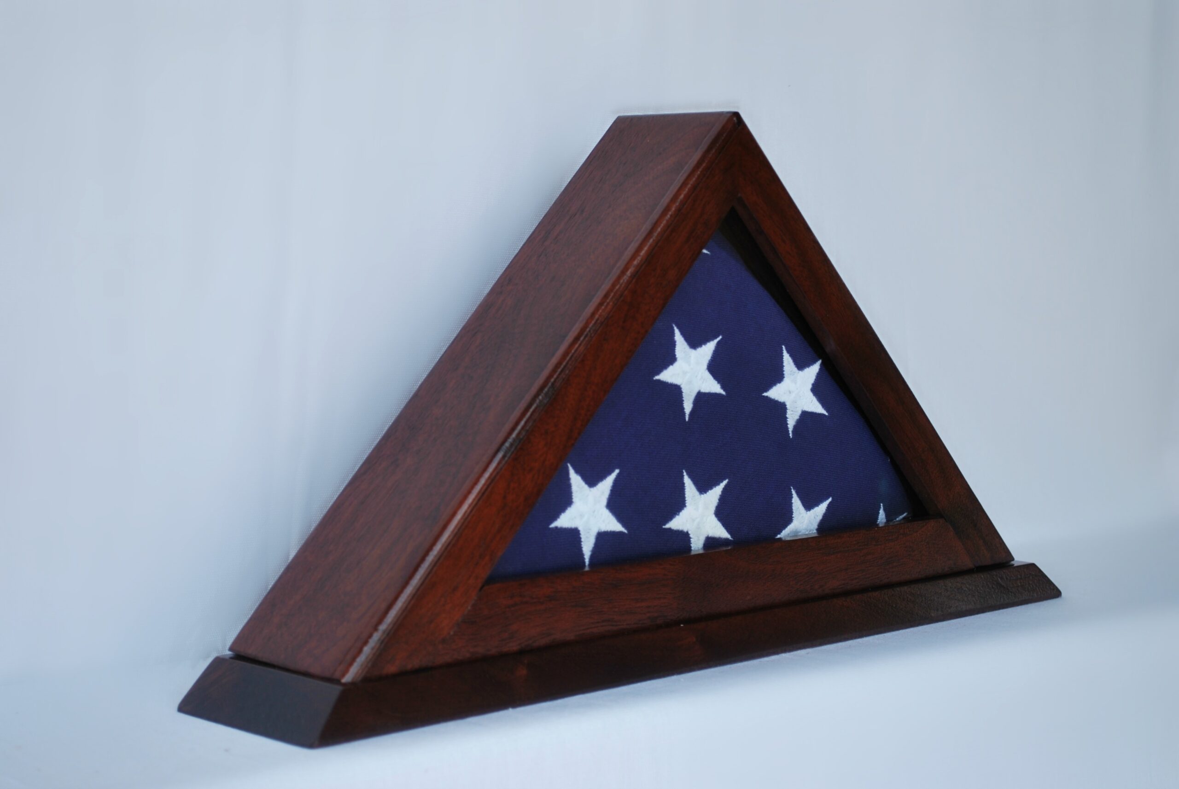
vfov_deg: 21.6
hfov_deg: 31.9
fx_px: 2066
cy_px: 394
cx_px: 590
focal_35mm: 63
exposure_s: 1/125
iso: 100
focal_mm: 42
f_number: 5.6
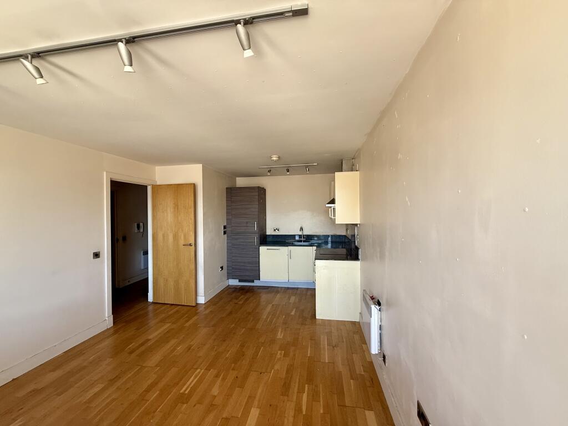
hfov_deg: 102.1
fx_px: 230
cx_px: 284
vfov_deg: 85.7
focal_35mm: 14
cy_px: 213
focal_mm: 2.22
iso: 160
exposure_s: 1/99
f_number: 2.2
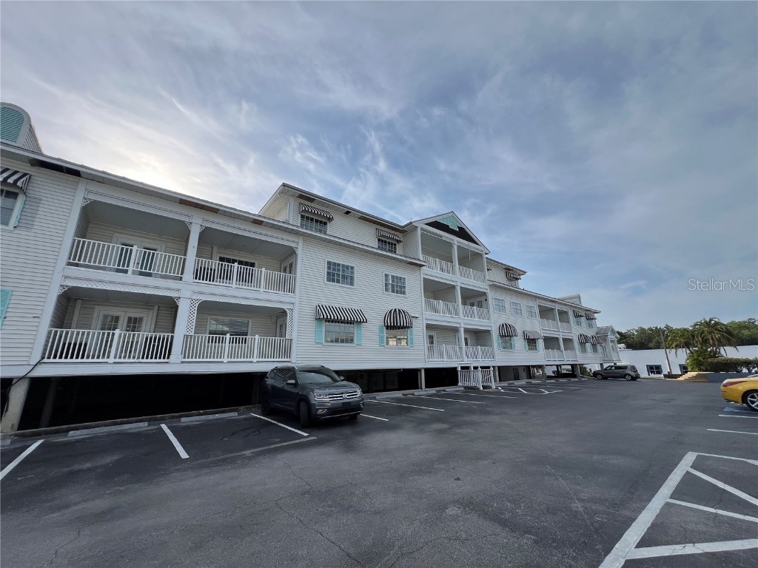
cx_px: 379
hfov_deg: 106.2
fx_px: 285
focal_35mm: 13
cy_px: 284
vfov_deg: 89.9
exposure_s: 1/1783
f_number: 1.8
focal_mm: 1.57
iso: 32
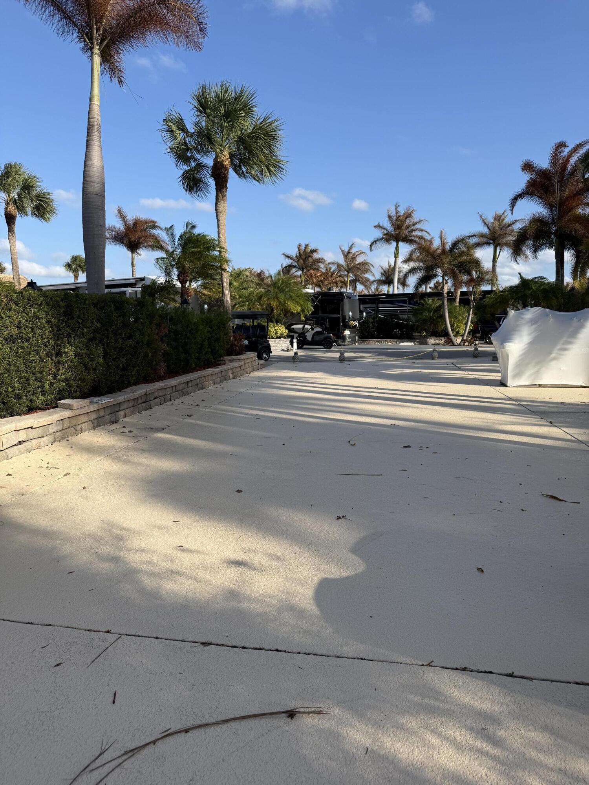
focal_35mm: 24
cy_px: 392
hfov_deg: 56.8
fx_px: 544
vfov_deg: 71.6
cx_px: 294
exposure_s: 1/3953
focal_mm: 6.76
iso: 80
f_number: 1.78
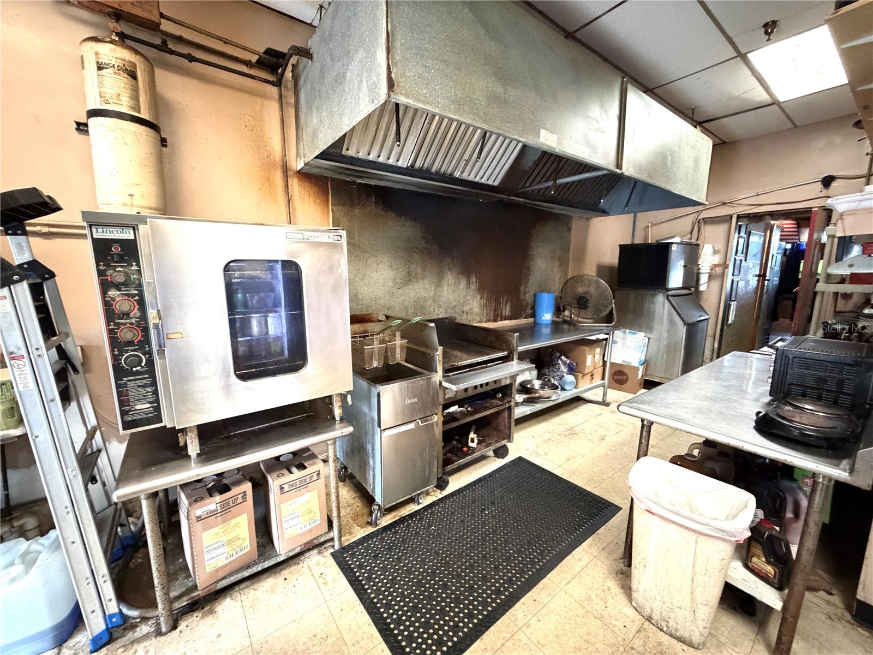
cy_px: 328
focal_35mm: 14
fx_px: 353
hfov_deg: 102.1
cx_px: 436
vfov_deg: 85.7
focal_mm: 2.22
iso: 1600
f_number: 2.2
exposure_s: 1/30
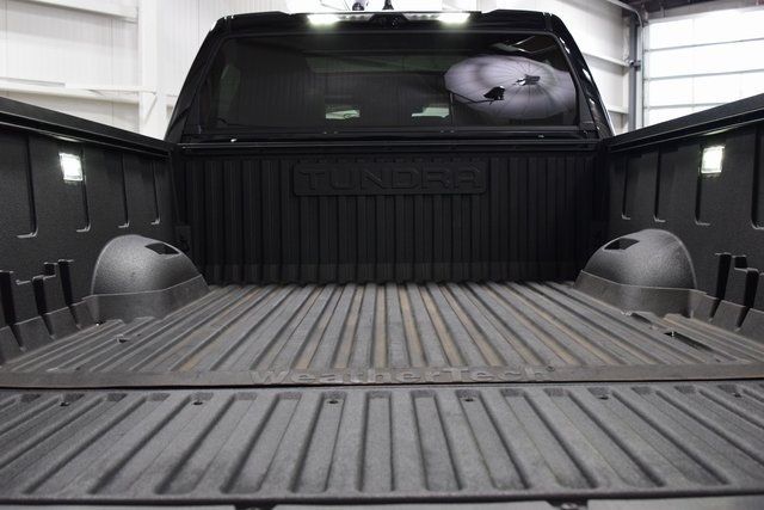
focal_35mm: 36
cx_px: 382
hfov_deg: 53.1
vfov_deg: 36.9
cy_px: 255
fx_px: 764
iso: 1600
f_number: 5
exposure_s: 1/60
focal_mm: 24
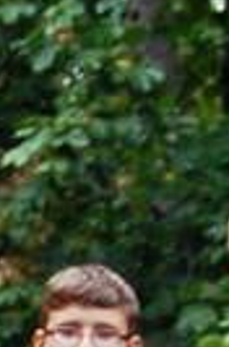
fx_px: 2465
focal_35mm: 257
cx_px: 144
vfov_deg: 7.7
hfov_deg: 5.3
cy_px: 671
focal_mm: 38
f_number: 5.6
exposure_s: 1/125
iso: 400
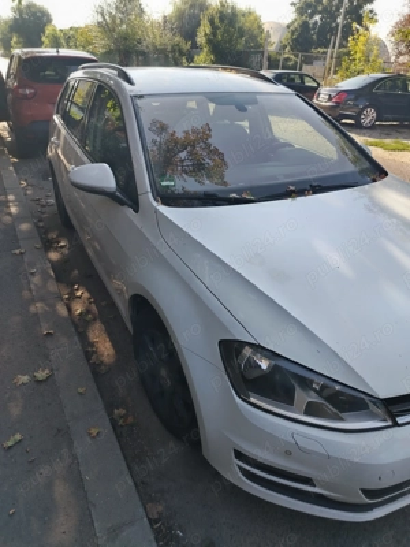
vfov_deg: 71.6
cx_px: 205
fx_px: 379
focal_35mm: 24
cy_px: 274
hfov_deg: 56.8
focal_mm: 5.25
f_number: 1.75
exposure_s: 1/119
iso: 100
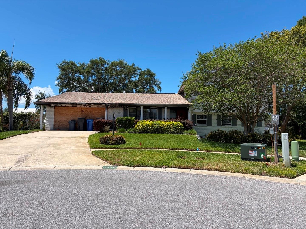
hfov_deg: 67.3
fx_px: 230
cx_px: 153
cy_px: 114
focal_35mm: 26
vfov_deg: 53.1
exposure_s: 1/3831
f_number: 1.6
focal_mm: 5.96
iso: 50
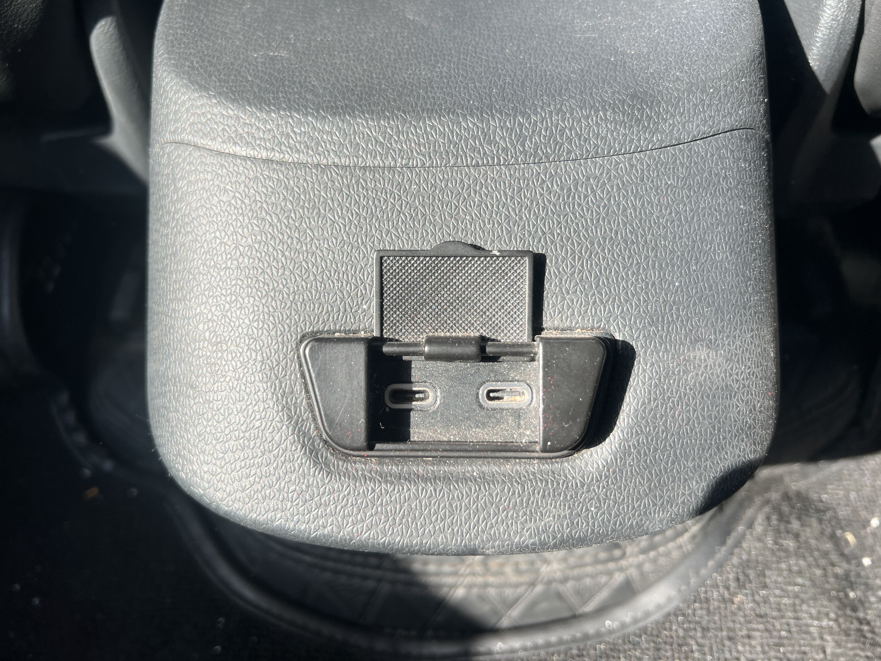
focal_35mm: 26
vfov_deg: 53.1
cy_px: 330
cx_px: 440
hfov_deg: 67.3
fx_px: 662
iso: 40
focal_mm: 5.7
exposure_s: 1/209
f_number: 1.5
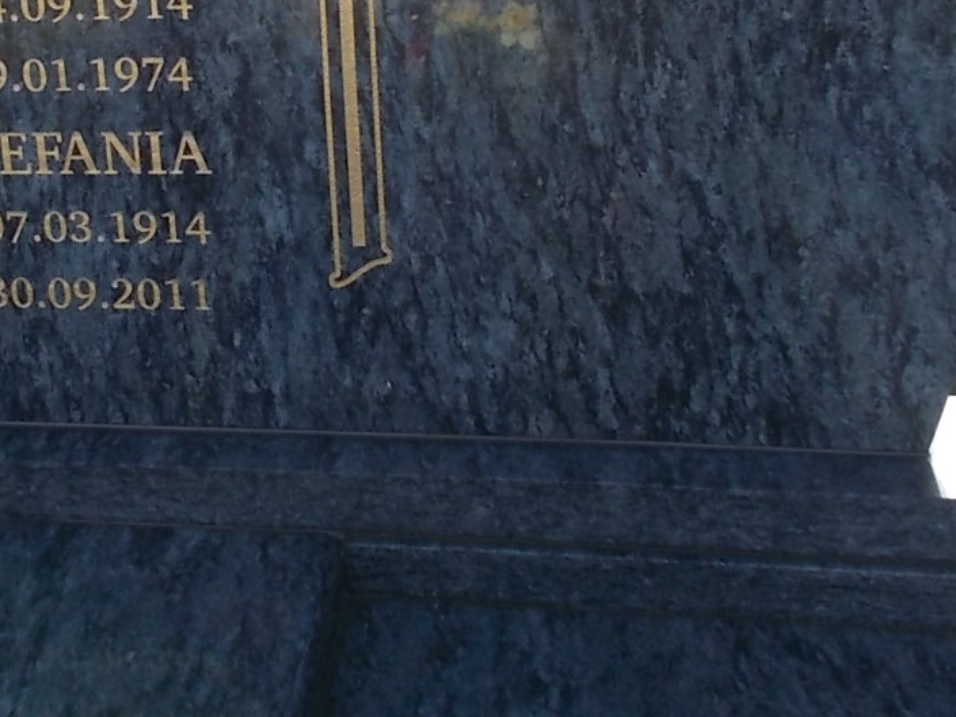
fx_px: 1630
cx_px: 254
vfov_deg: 23.7
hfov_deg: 32.2
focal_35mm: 59
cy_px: -8
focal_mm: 4.6
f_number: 3.2
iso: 80
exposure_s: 1/320
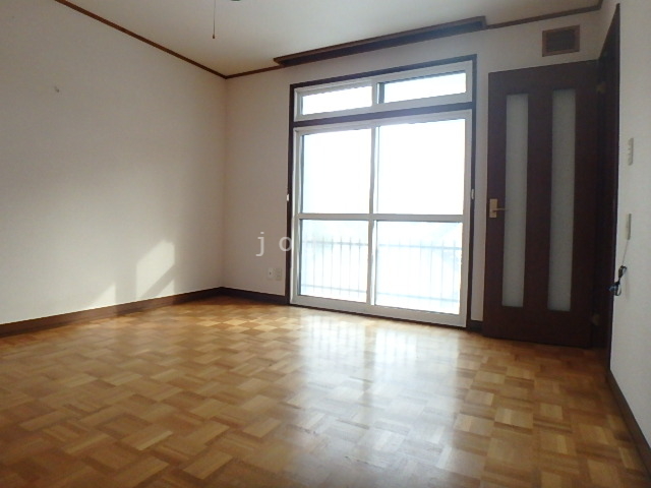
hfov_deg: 79.0
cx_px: 326
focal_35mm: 21
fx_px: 395
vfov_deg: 63.4
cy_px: 244
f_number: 3.5
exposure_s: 1/250
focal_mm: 3.7
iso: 640
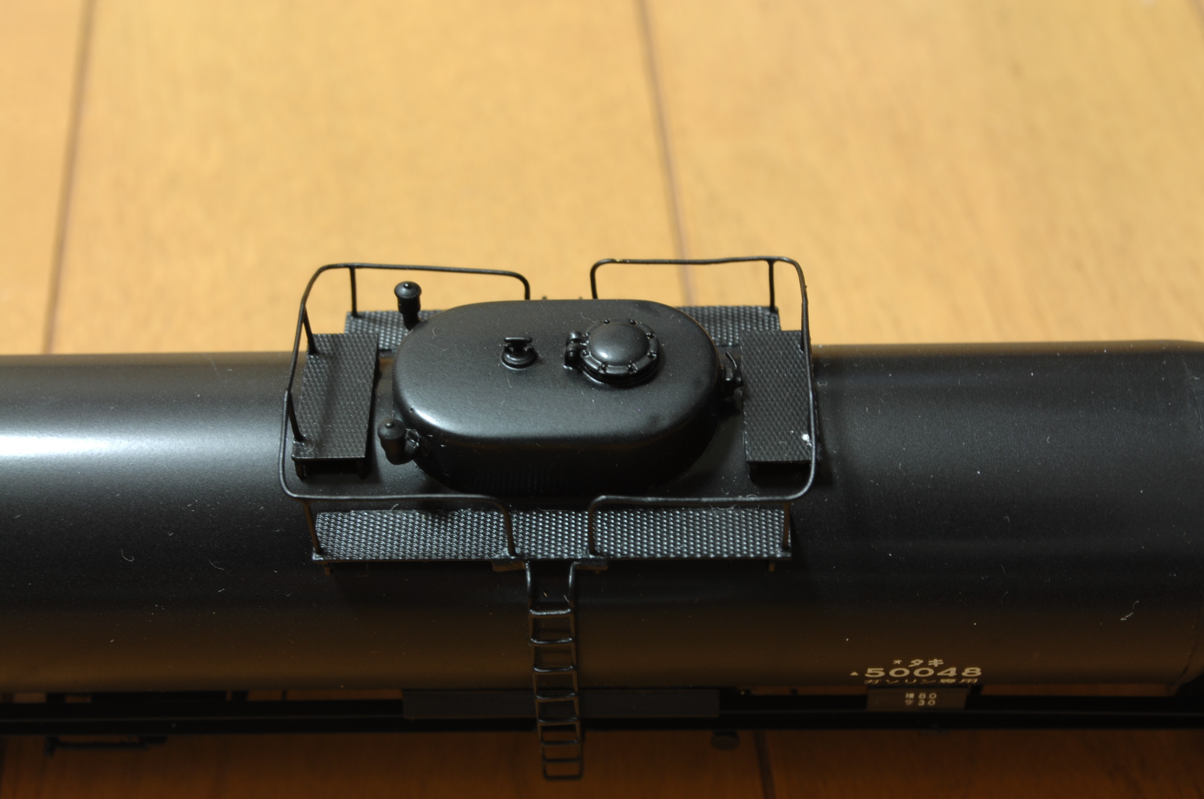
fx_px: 2104
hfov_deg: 31.9
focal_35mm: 63
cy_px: 400
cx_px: 602
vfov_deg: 21.5
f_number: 11
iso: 100
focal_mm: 42
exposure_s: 5
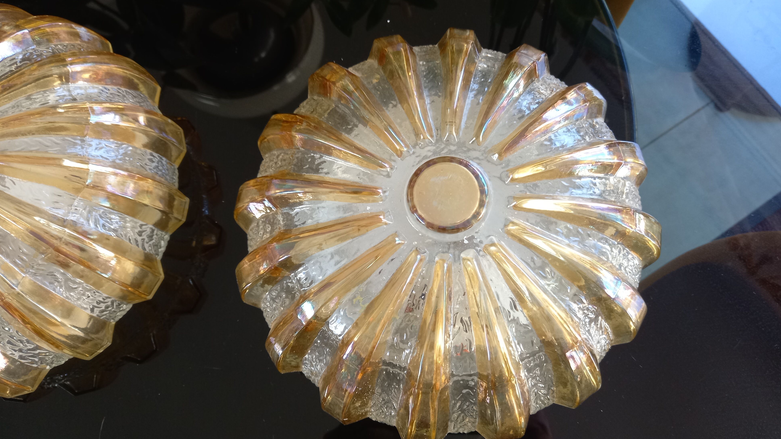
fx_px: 580
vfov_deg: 41.5
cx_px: 393
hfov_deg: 67.9
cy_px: 232
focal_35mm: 28
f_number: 1.8
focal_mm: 4.65
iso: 200
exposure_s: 1/60
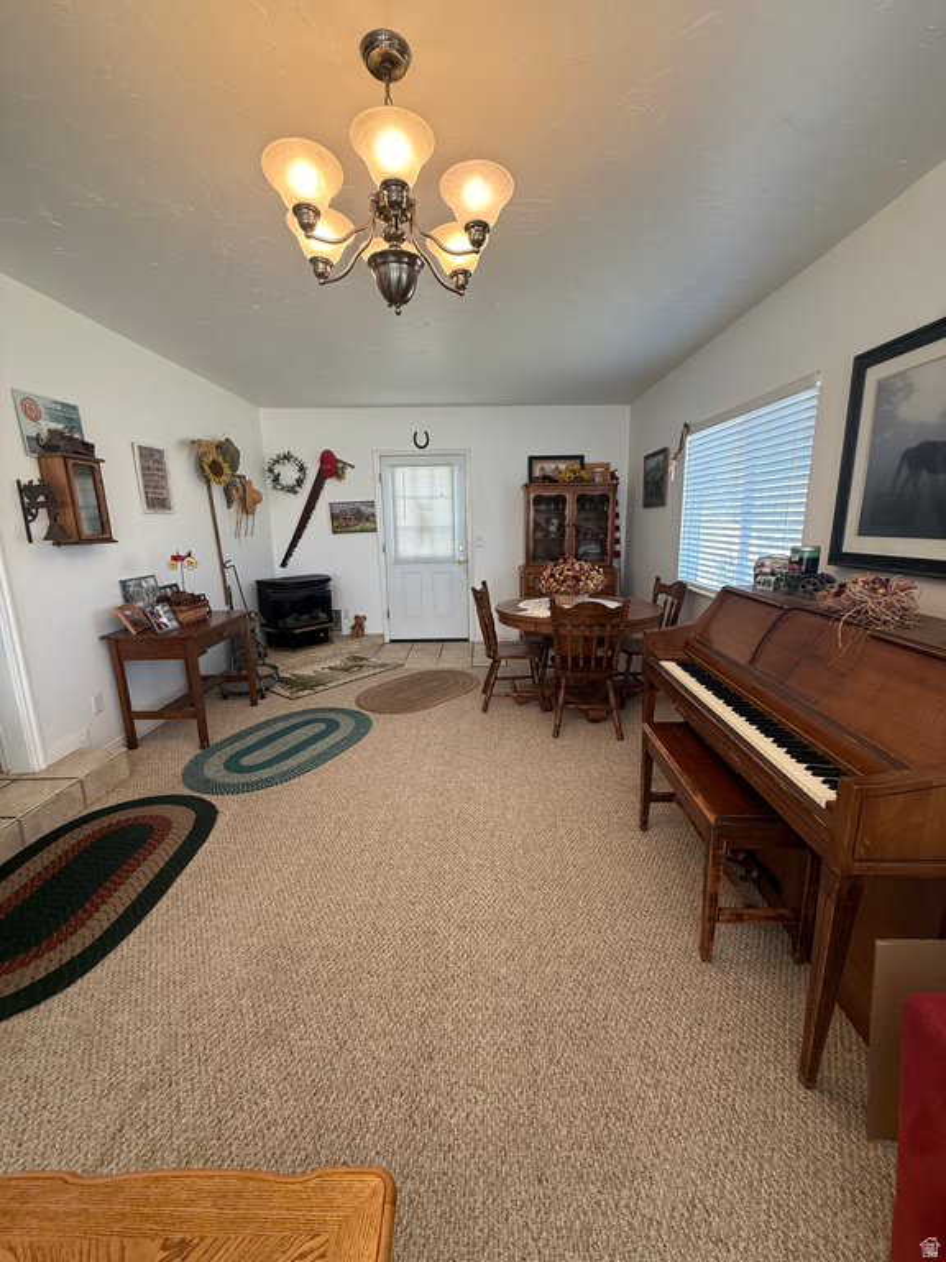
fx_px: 510
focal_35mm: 14
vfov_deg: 102.1
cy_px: 631
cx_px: 473
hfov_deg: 85.7
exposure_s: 1/120
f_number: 2.2
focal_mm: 2.22
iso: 200
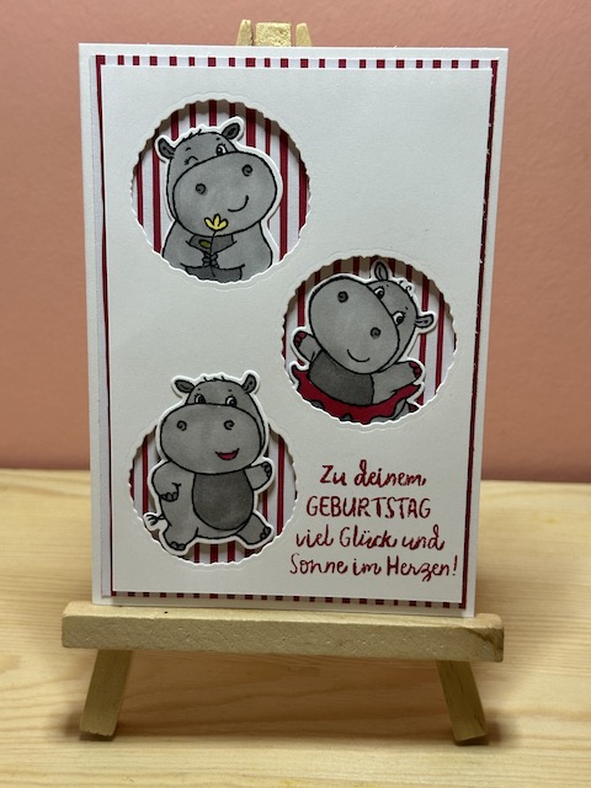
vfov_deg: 39.7
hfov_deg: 30.3
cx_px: 296
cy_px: 394
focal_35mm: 48
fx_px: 1093
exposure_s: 1/60
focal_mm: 6.86
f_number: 1.78
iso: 100
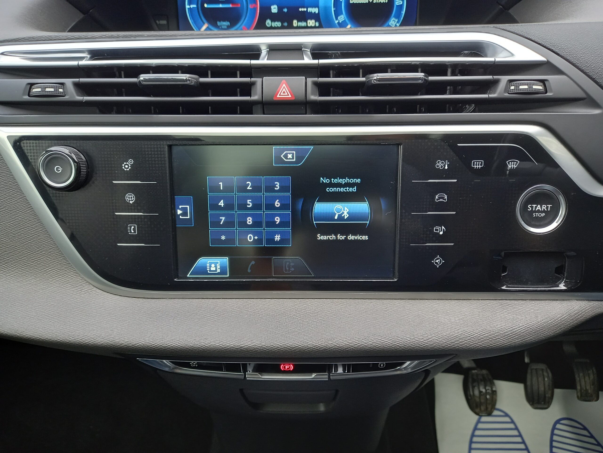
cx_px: 302
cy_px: 226
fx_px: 435
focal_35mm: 25
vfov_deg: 54.9
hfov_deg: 69.4
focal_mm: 4.6
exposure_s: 1/60
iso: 125
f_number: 2
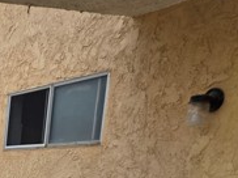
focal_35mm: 81
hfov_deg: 20.2
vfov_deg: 16.0
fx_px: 556
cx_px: -136
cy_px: 296
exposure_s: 1/1255
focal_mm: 5.4
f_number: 1.8
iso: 25
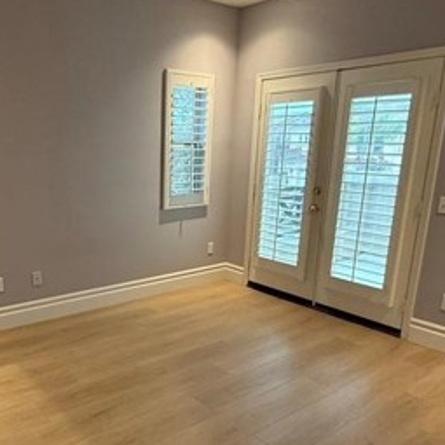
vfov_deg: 52.3
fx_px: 451
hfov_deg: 51.2
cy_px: 255
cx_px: 136
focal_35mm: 31
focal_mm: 2.22
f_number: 2.2
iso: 400
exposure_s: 1/60
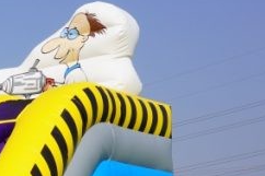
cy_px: 280
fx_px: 795
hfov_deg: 16.5
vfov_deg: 12.0
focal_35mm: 108
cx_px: -178
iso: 100
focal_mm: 17
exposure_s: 1/200
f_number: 10
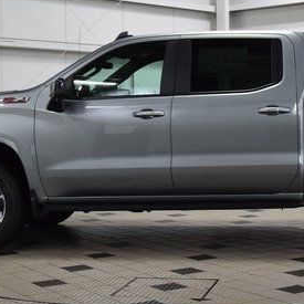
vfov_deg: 20.9
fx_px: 825
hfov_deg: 20.7
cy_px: 140
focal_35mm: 83
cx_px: 234
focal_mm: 28
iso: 1600
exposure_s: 1/60
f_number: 8
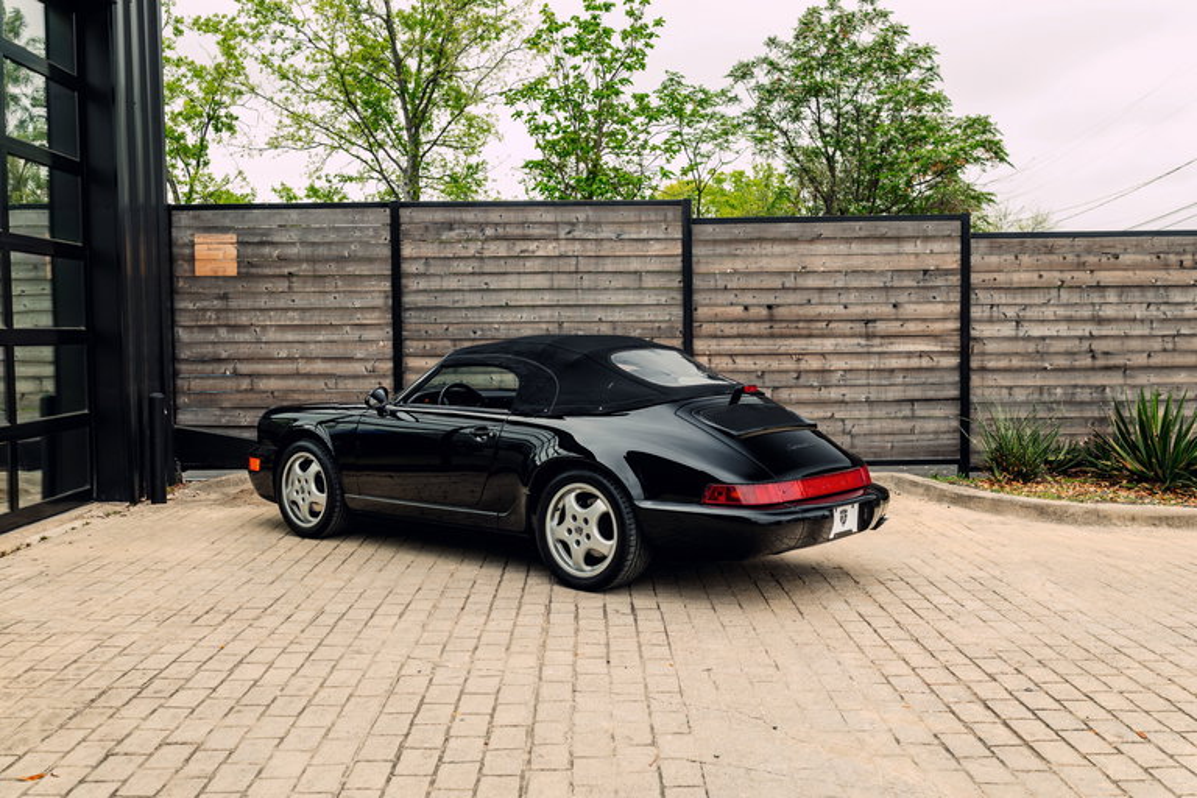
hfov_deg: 54.4
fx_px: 1164
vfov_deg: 37.9
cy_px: 399
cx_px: 598
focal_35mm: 35
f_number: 4.5
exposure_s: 1/50
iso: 200
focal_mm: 35
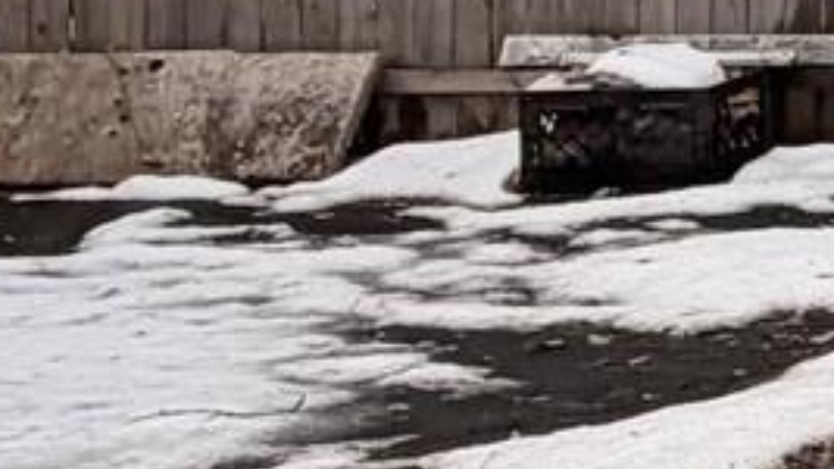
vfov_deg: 9.9
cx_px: 2358
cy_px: -291
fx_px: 2587
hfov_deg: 11.8
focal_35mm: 117
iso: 40
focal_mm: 2.22
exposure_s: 1/638
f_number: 2.2
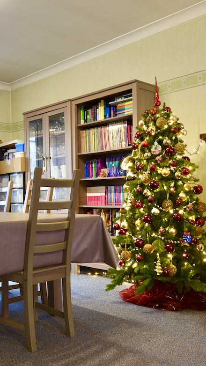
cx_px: 63
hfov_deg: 32.5
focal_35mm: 36
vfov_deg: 55.2
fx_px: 350
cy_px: 201
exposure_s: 1/10
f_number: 2.8
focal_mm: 14
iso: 200
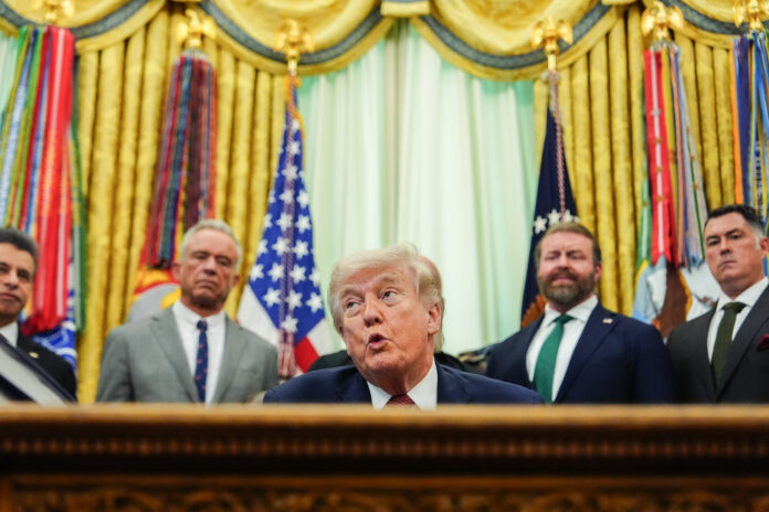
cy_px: 256
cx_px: 384
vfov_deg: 24.2
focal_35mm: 56
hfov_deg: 35.6
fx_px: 1196
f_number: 2.8
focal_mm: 56
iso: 4000
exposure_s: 1/500
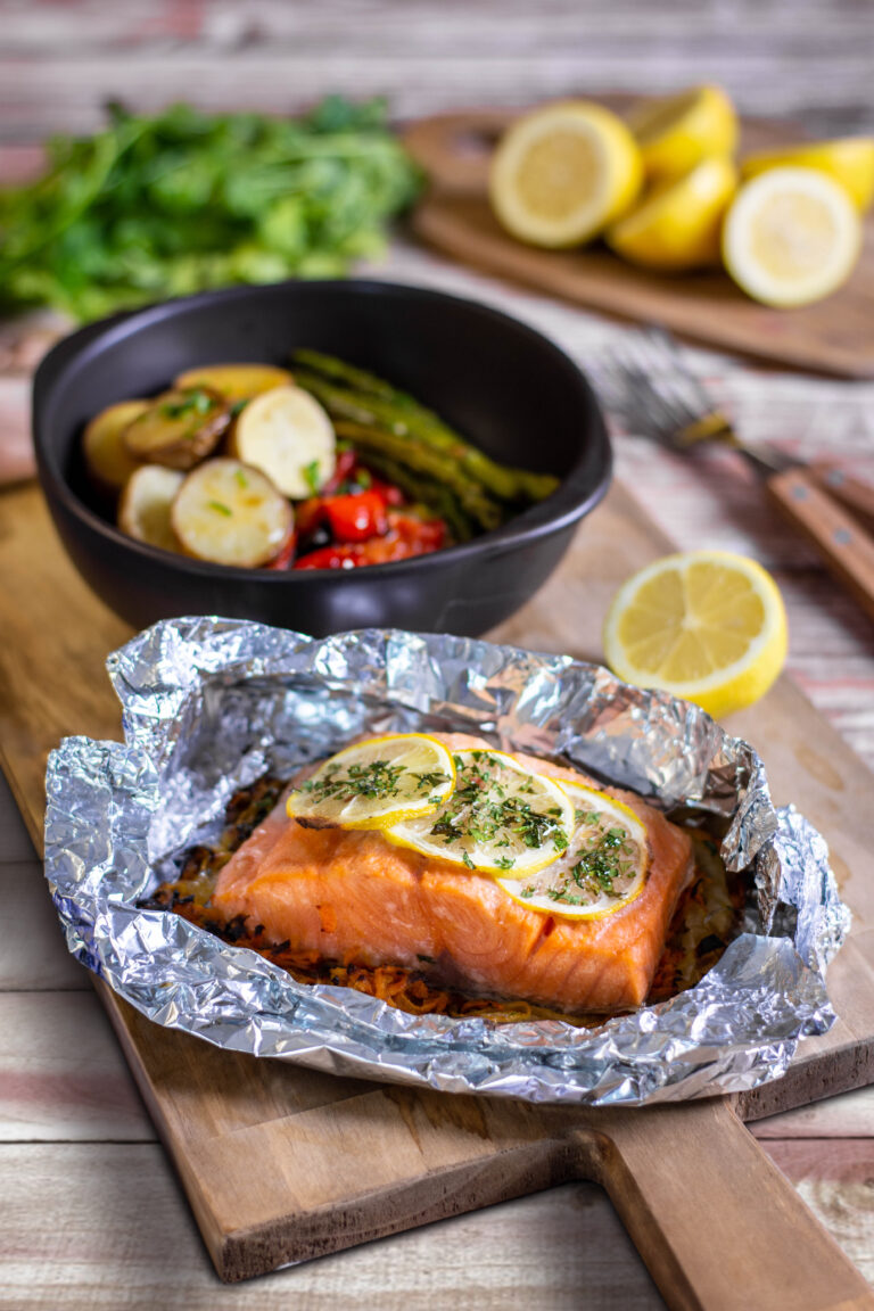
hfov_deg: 18.2
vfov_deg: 27.0
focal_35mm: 75
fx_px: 2731
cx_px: 437
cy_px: 656
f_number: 2
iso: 200
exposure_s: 1/60
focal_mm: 50
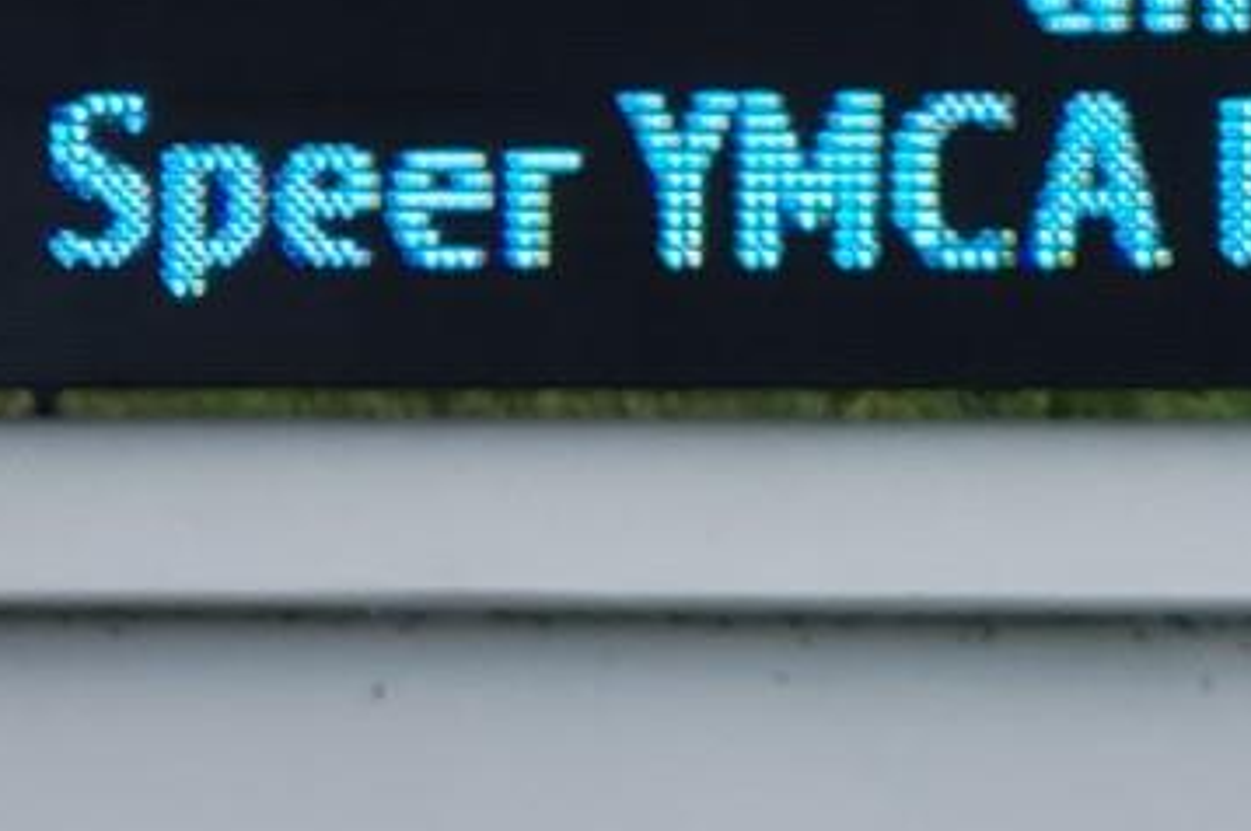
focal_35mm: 242
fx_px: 8402
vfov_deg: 5.6
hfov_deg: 8.5
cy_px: -168
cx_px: 1209
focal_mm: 6
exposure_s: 1/536
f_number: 2.4
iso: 32
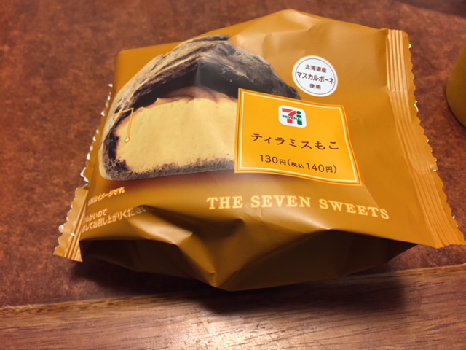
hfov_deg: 61.7
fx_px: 390
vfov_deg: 48.2
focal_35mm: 29
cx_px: 233
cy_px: 175
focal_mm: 4.15
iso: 200
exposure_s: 1/30
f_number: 2.2
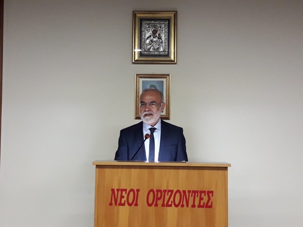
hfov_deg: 63.4
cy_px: 114
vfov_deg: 49.7
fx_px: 245
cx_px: 152
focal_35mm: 28
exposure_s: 1/33
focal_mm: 3.7
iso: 125
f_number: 1.9
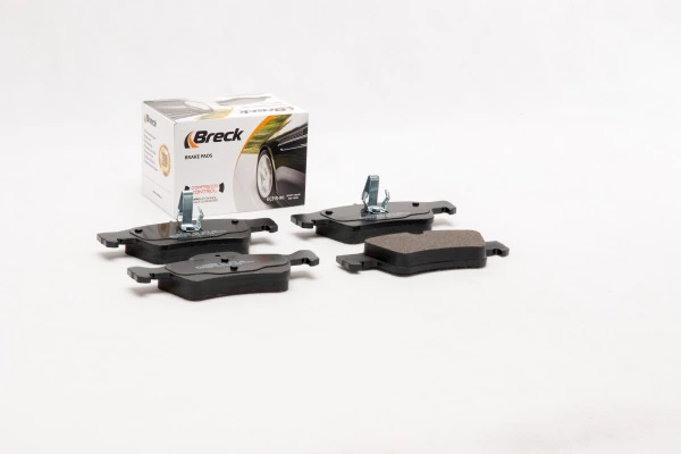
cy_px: 227
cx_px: 340
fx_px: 1702
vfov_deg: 15.2
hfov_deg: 22.6
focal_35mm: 90
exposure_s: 1/125
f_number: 13
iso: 100
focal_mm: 60
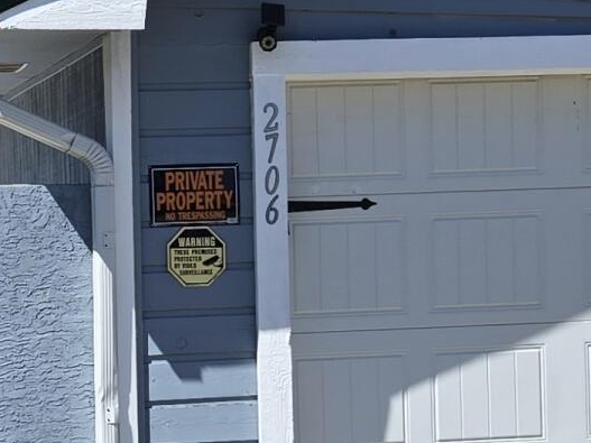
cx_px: 20
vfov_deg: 11.2
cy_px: 452
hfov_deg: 14.8
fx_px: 2236
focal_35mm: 131
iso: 32
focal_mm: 5.4
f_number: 1.8
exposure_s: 1/2921
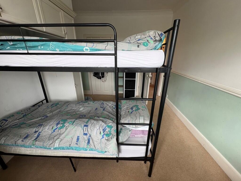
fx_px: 98
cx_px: 120
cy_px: 90
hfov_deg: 102.0
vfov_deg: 85.7
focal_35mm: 14
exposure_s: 1/100
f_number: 2.2
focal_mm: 2.22
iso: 80
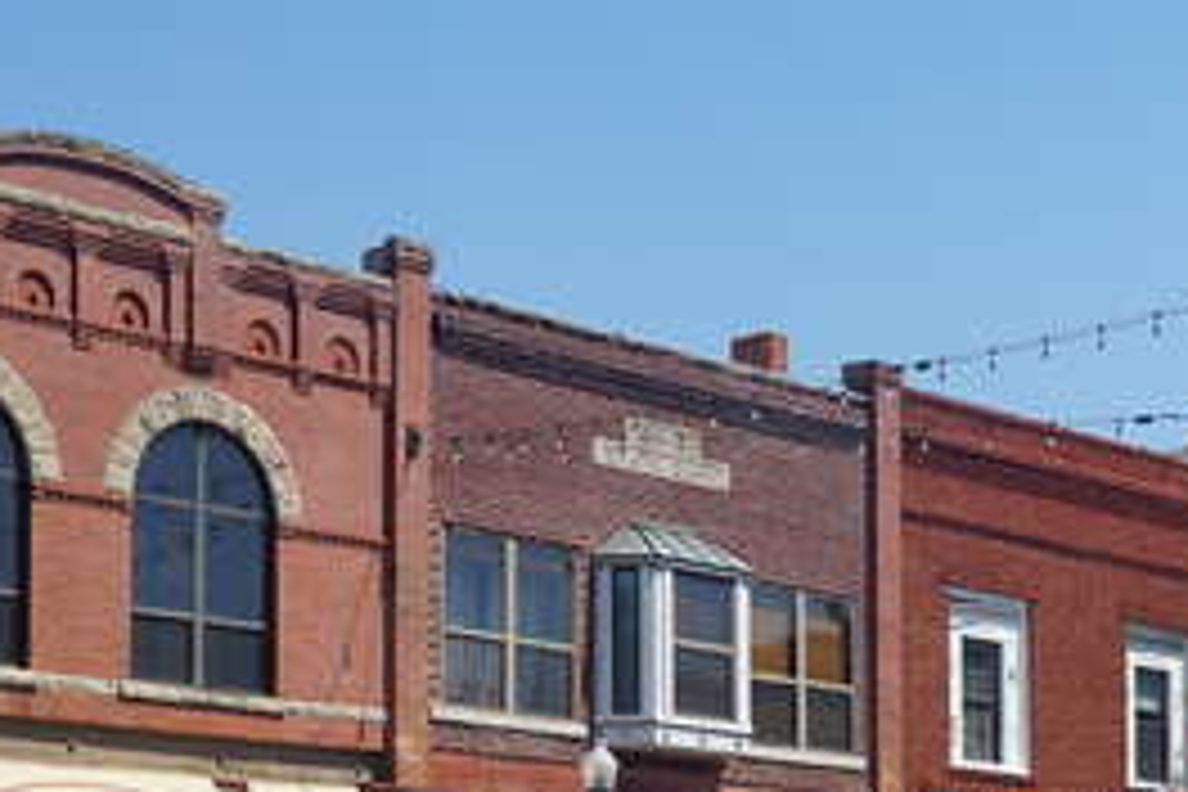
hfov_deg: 20.2
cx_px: 896
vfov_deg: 13.5
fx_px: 3300
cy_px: 799
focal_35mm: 100
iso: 100
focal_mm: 22
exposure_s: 1/160
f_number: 11
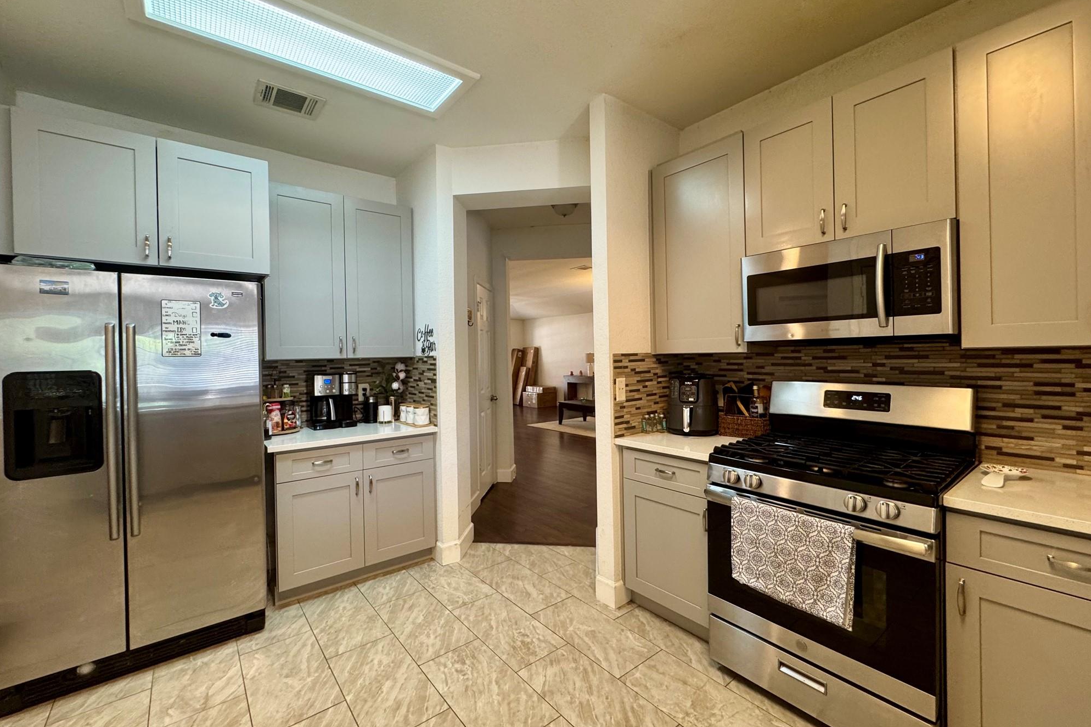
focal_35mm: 15
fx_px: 455
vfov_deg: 77.3
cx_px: 543
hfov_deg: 100.4
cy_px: 358
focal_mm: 2.22
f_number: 2.2
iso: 200
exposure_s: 1/60
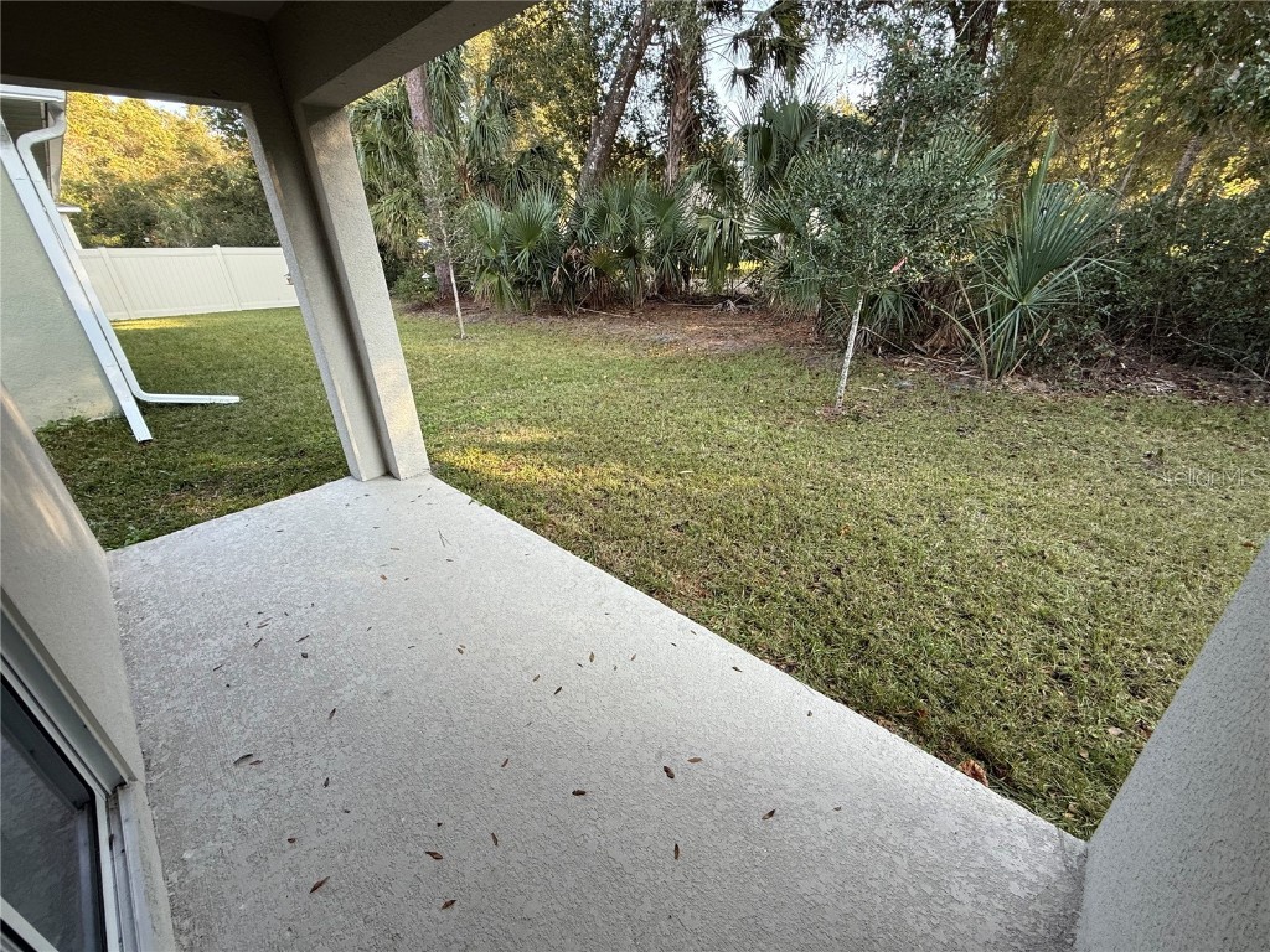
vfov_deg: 85.7
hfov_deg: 102.1
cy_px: 476
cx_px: 635
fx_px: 514
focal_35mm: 14
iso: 64
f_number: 2.2
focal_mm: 2.22
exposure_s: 1/99
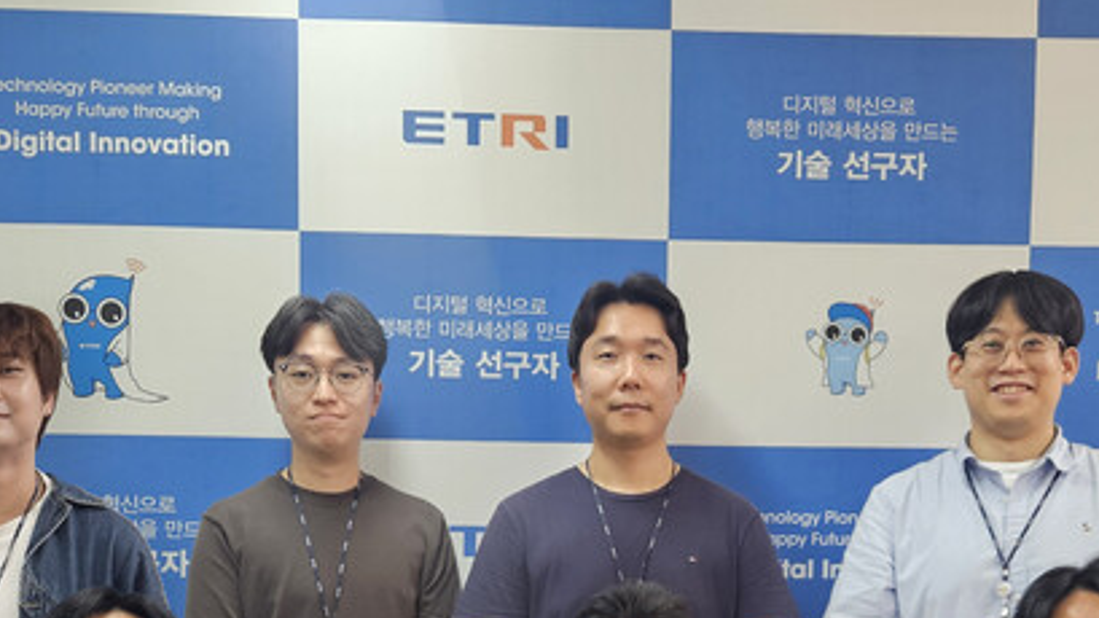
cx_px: 615
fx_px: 1428
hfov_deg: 42.0
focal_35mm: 49
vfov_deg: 23.1
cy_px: 664
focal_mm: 5.4
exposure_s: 1/120
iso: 200
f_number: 1.8
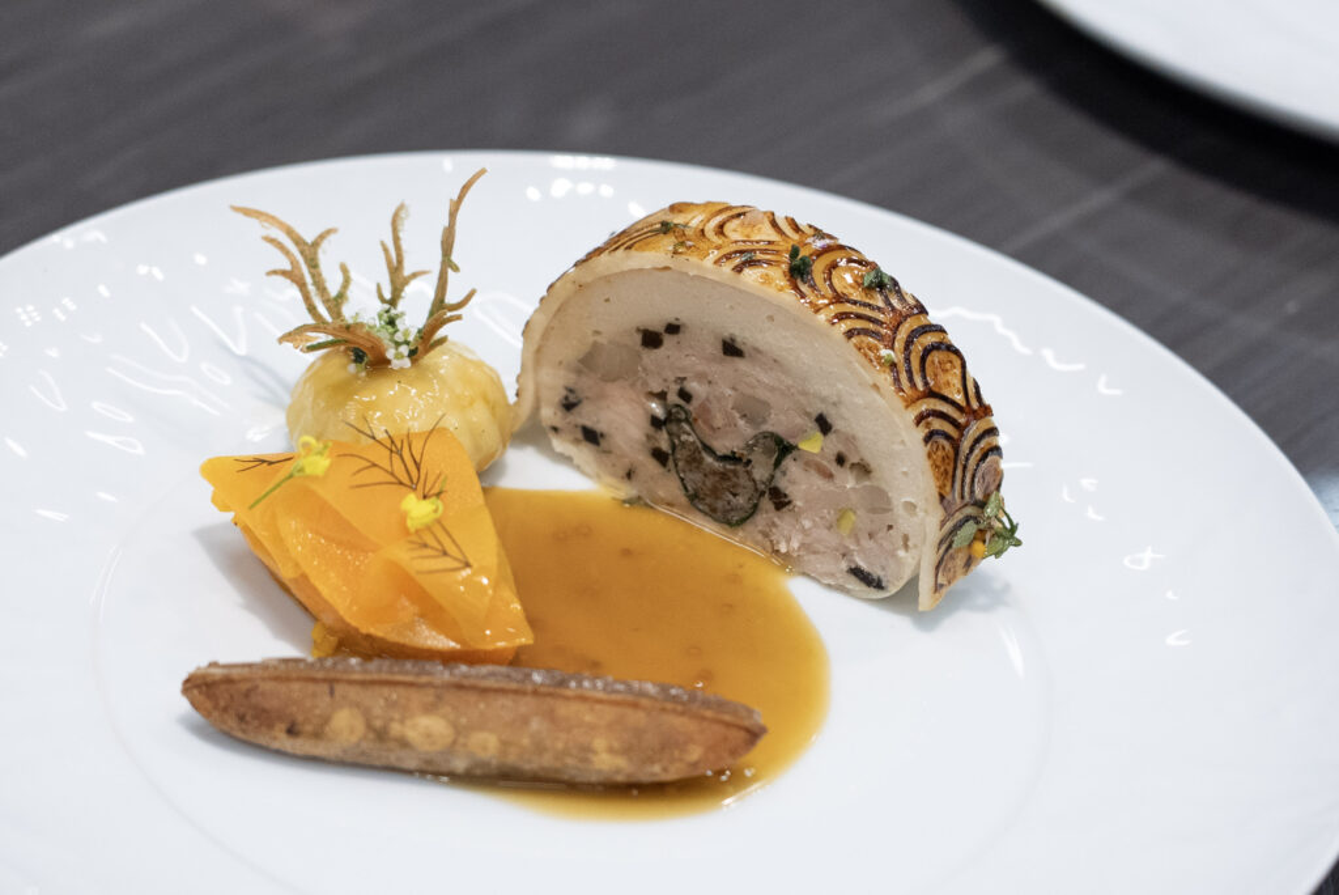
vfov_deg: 10.6
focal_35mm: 130
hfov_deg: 15.8
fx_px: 4838
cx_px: 670
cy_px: 448
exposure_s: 1/400
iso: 1600
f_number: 4
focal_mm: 87
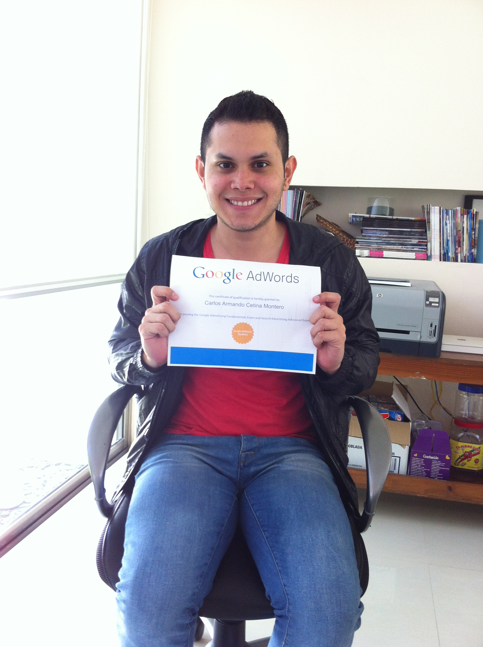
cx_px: 242
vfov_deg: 52.7
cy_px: 324
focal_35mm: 35
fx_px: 653
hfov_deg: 40.6
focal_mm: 3.85
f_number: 2.8
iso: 125
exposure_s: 1/15
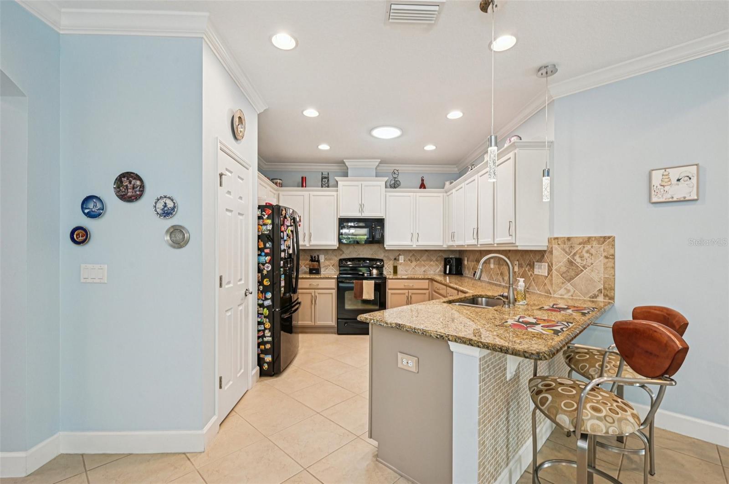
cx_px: 364
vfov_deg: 75.4
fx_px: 314
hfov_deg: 98.6
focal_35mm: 16
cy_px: 242
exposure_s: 1/13
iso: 400
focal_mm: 15.5
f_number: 8
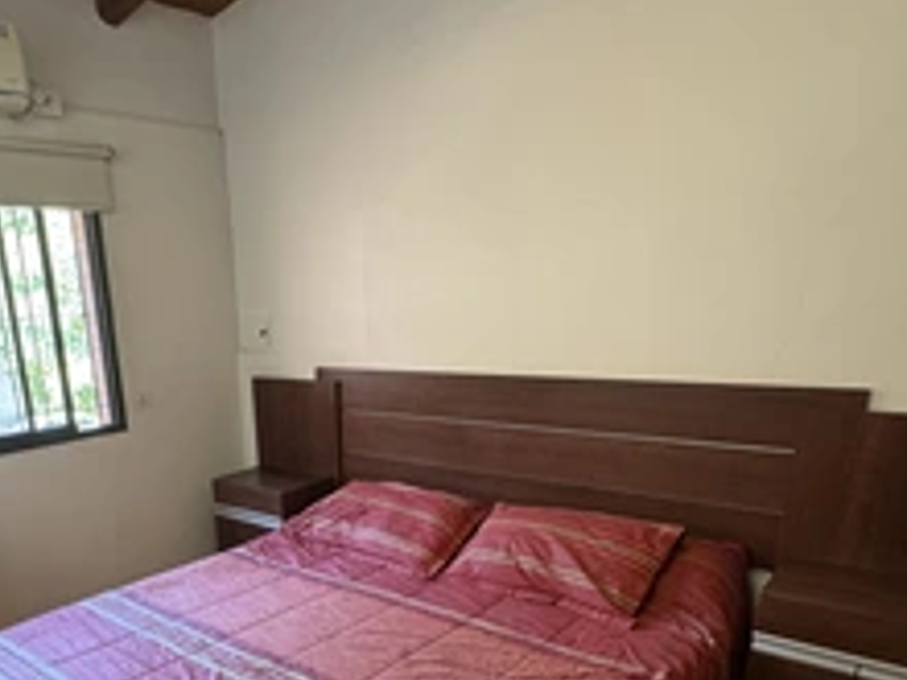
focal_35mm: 28
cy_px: 560
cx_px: 297
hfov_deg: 61.8
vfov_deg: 46.6
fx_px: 734
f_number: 2.2
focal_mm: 2.22
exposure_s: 1/50
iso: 250
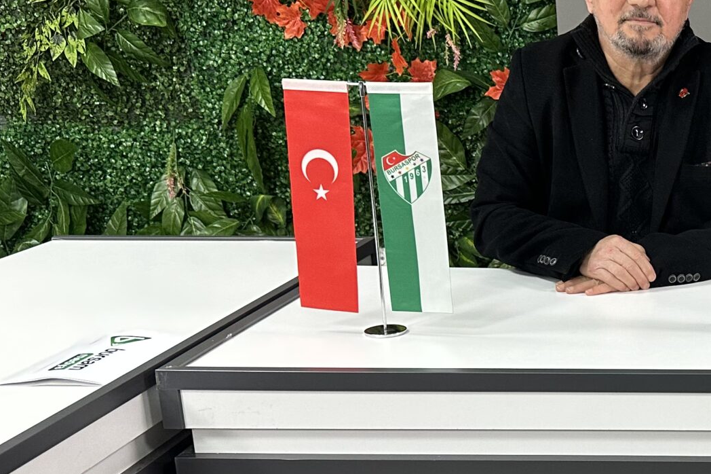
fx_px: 1204
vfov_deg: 22.1
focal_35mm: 61
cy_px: 335
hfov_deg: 29.5
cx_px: 788
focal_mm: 6.86
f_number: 1.78
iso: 200
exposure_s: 1/100
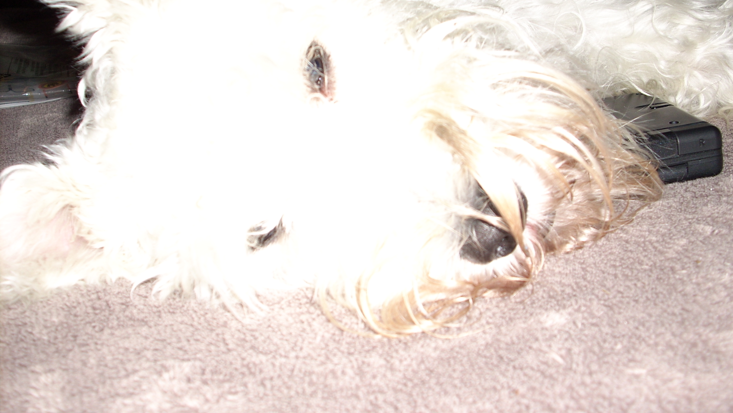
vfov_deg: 28.9
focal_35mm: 41
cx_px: 372
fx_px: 797
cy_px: 153
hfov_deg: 49.4
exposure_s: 1/60
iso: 64
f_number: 2.8
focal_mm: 6.2
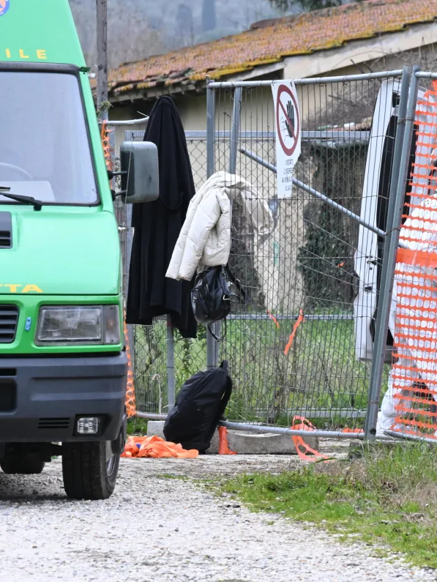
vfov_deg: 4.6
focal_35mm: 435
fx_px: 7316
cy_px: 290
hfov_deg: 3.4
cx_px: 423
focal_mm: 200
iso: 2000
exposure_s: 1/125
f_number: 10
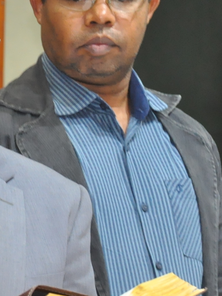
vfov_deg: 4.6
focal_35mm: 432
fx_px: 3695
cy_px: 124
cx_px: -62
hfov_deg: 3.4
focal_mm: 105
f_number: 5.6
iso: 2000
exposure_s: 1/60
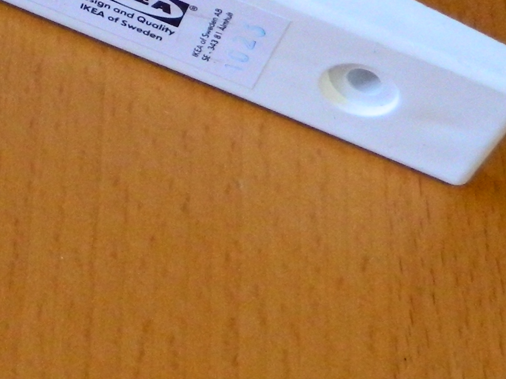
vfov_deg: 10.7
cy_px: 148
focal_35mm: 138
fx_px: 2018
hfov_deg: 13.0
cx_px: -388
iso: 400
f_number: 3.2
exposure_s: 1/30
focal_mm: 5.6
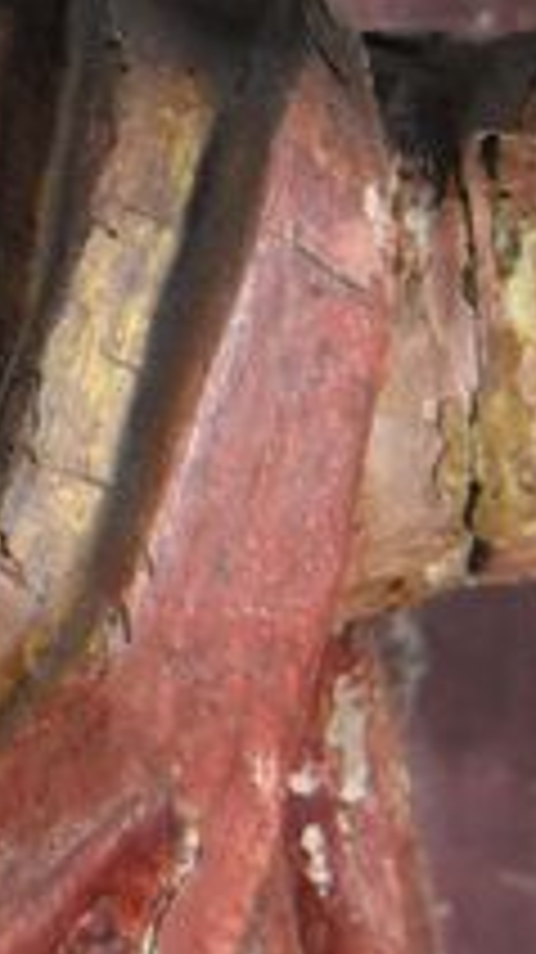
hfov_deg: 6.1
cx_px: -376
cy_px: -122
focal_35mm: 197
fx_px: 4986
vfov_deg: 10.8
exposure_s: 1/60
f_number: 4.8
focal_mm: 38
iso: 2200
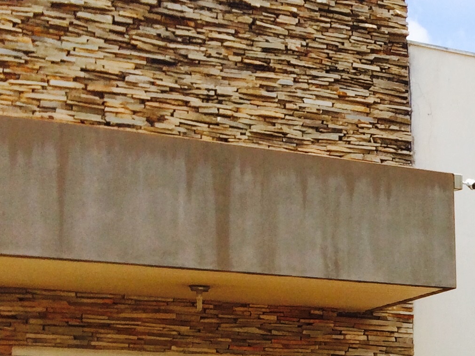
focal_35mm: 94
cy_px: 480
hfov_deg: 18.5
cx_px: 716
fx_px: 1290
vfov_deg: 14.9
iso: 32
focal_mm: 4.15
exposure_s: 1/1866
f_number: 2.2
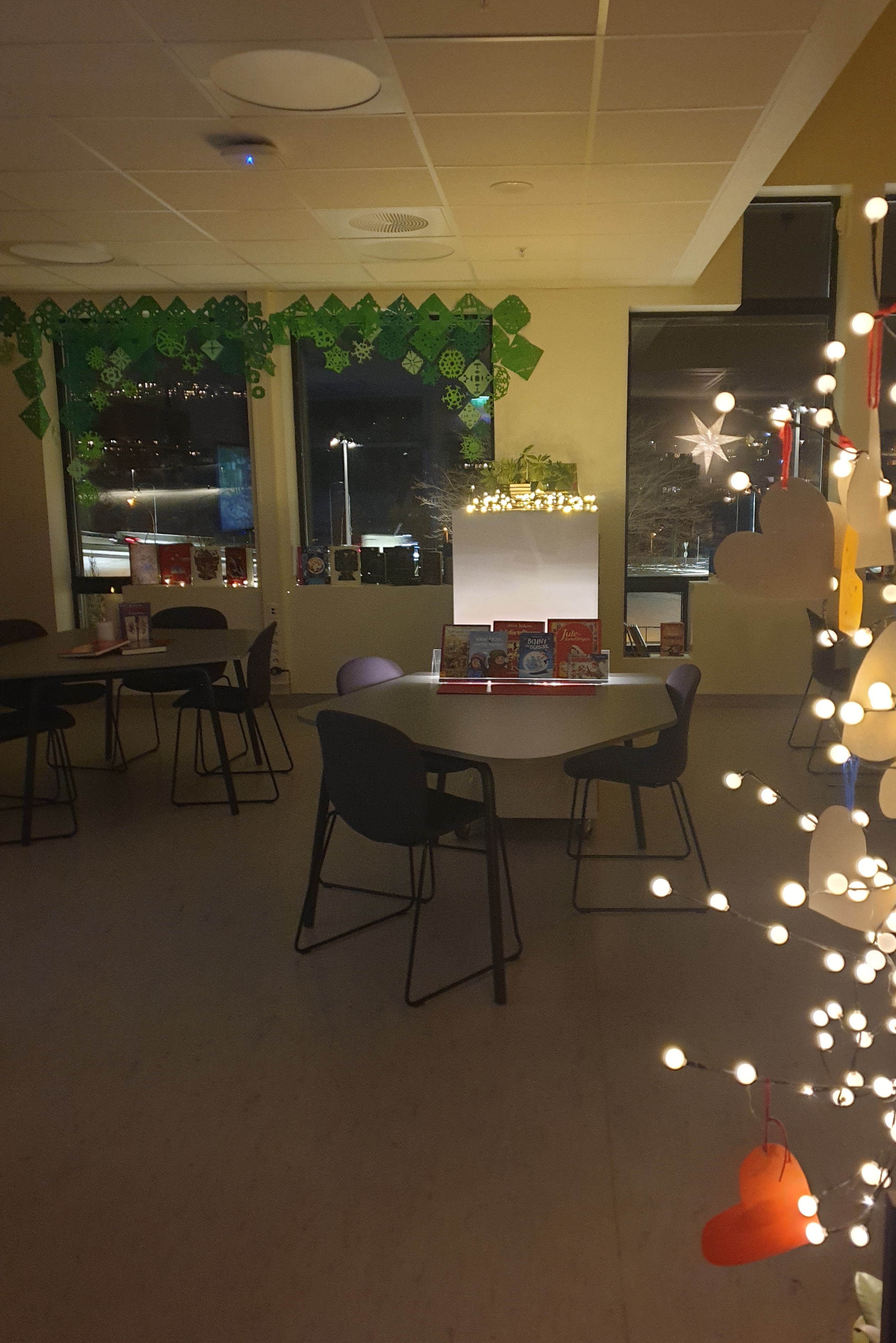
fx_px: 1045
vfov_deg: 65.5
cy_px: 653
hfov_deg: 46.3
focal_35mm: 28
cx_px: 502
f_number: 1.5
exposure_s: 1/10
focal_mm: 4.3
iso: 400
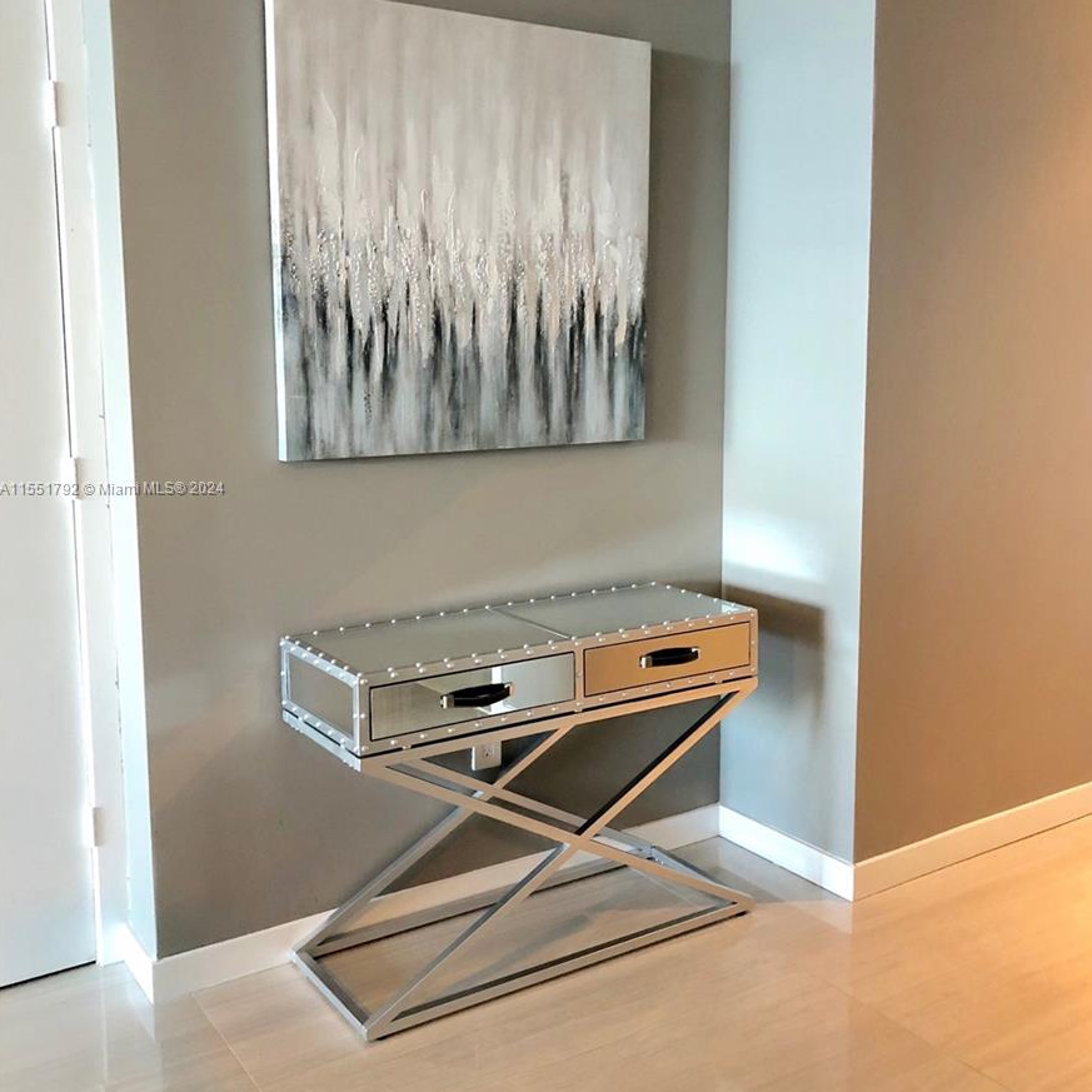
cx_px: 558
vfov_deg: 48.4
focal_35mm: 34
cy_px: 489
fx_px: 1213
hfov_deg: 48.4
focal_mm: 4
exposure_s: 1/15
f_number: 1.8
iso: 80
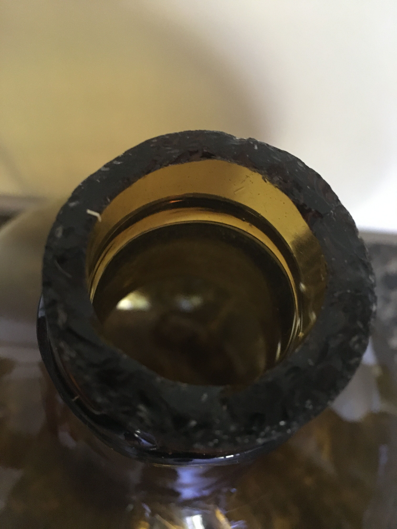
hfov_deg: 48.2
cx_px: 198
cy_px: 264
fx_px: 443
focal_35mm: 29
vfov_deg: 61.7
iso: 320
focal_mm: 4.15
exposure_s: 1/17
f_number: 2.2
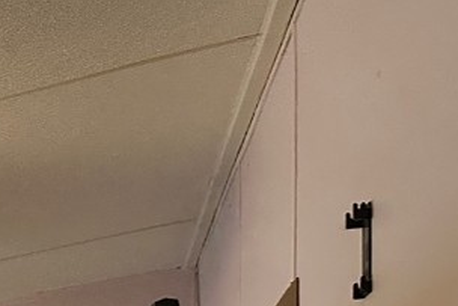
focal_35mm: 84
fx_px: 1069
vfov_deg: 14.3
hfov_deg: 20.0
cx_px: -279
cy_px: 552
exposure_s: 1/60
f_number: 1.78
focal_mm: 6.86
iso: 500
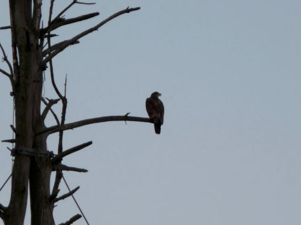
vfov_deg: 3.3
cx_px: 150
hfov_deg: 4.4
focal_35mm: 446
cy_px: 112
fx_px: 3878
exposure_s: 1/125
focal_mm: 47
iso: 100
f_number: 4.9
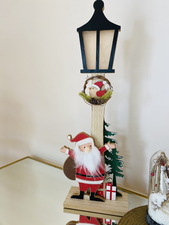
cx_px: 84
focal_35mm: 26
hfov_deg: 53.1
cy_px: 112
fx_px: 169
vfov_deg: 67.3
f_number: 1.8
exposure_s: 1/121
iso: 50
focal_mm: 4.25
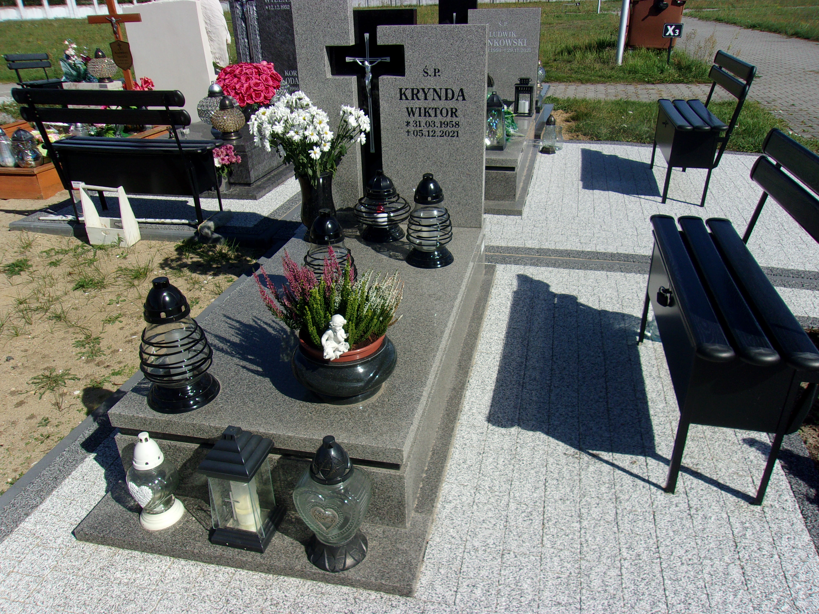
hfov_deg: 65.3
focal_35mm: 27
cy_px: 307
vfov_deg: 51.4
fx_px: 639
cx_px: 410
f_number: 10.4
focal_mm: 4.9
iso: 80
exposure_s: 1/150
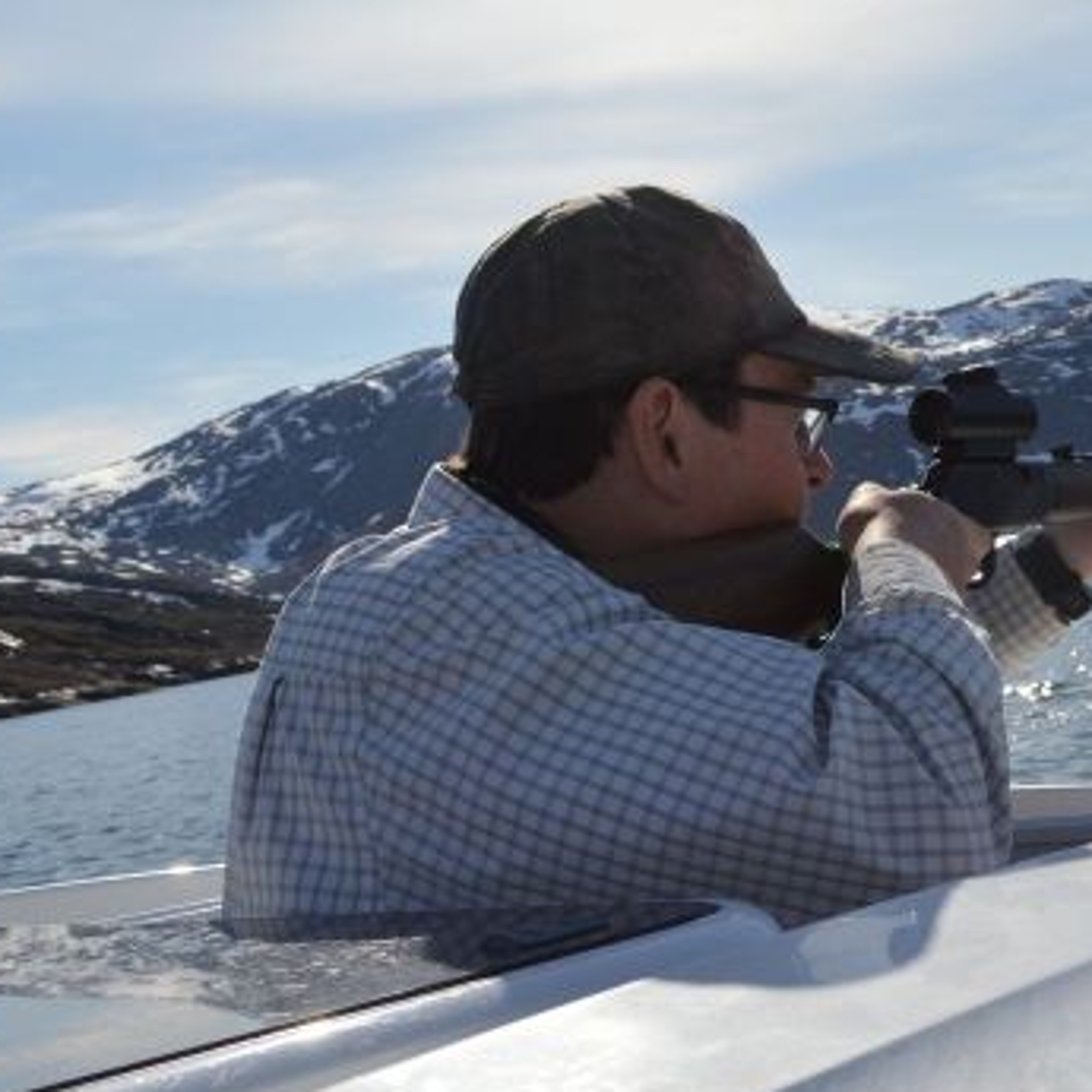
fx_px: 2106
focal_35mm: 59
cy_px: 586
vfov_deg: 29.1
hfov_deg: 28.6
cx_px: 817
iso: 200
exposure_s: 1/800
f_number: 11
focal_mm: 20
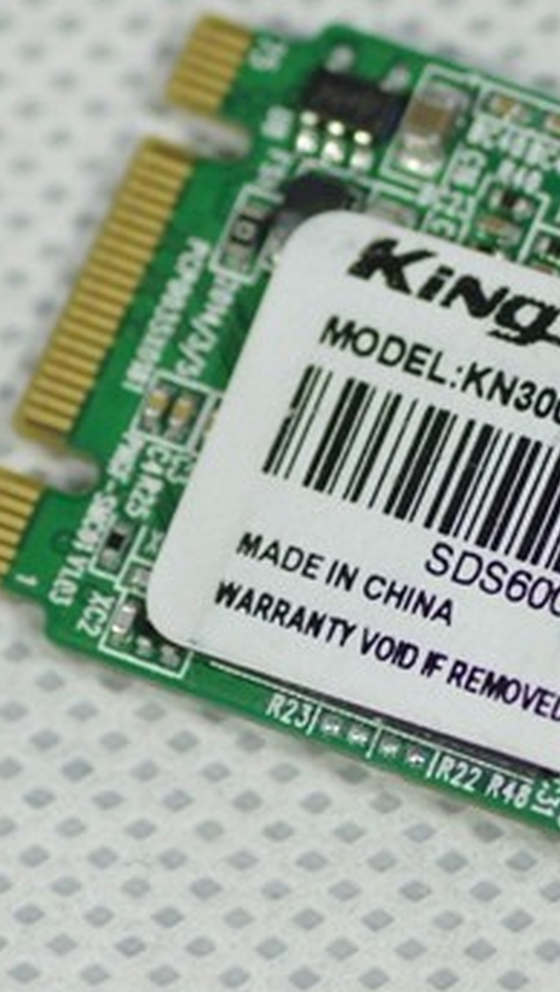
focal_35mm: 421
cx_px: 704
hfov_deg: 2.9
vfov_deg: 5.1
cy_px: 437
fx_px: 11092
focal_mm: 90
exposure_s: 1/50
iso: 800
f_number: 3.5
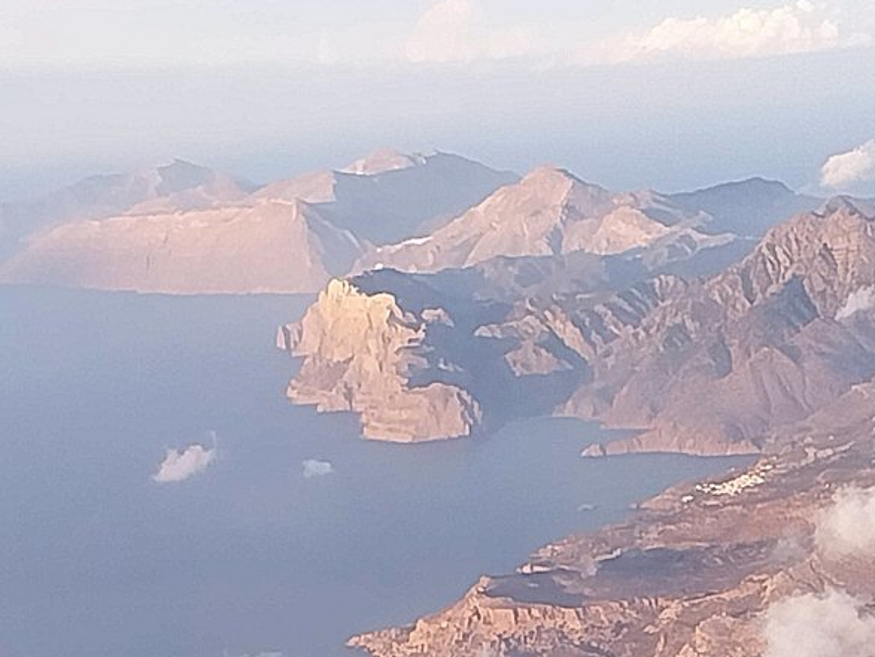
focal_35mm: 59
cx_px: 734
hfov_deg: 31.6
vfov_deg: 23.6
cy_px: 685
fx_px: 1492
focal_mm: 4
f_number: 1.8
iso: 25
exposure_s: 1/150
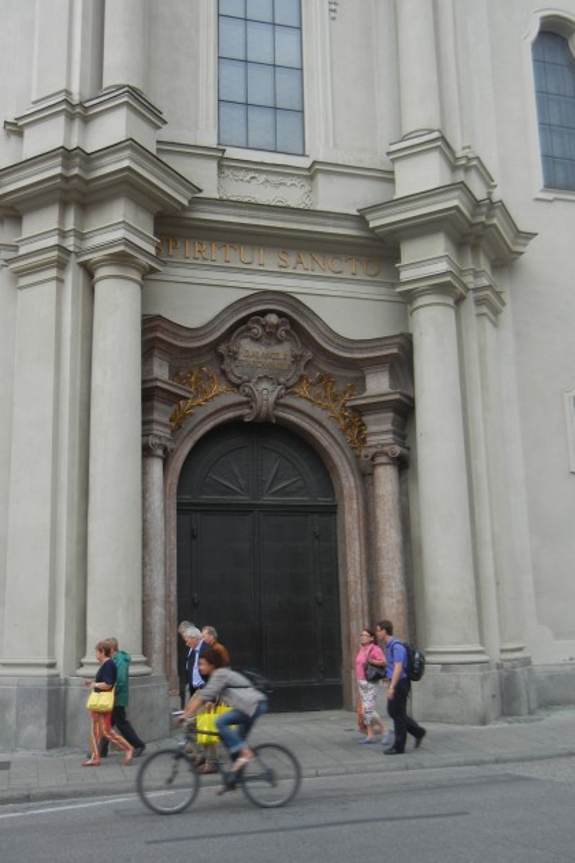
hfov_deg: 35.0
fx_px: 911
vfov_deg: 50.7
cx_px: 248
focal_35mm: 38
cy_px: 438
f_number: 3.5
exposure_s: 1/61.2
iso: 160
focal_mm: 5.4
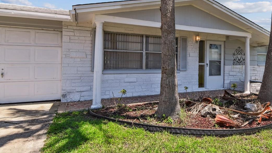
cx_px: 188
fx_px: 173
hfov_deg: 73.3
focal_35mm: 24
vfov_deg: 47.6
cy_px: 69
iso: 100
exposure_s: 1/125
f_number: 7.1
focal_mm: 10
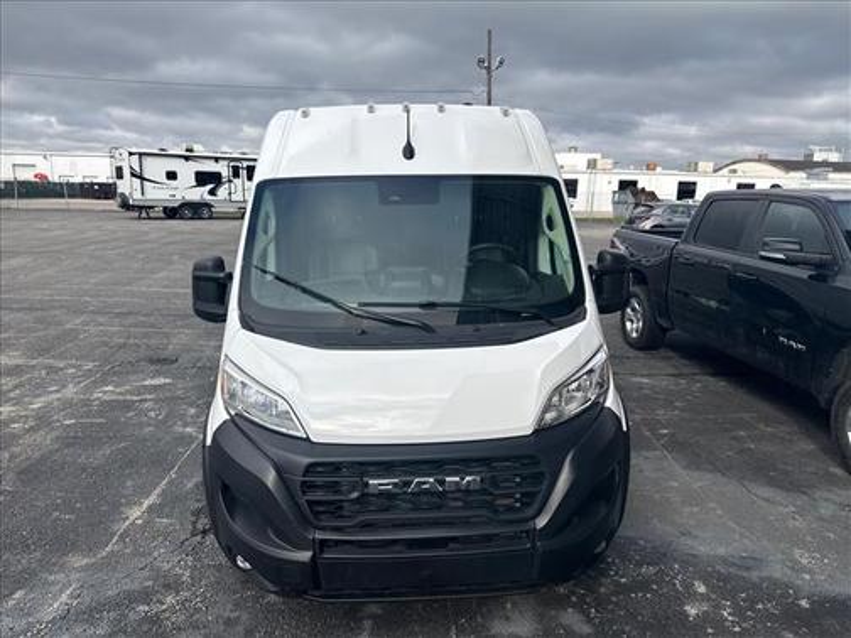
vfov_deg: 56.8
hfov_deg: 71.6
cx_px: 426
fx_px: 590
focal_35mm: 24
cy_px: 319
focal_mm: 6.76
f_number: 1.78
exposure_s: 1/3145
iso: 80
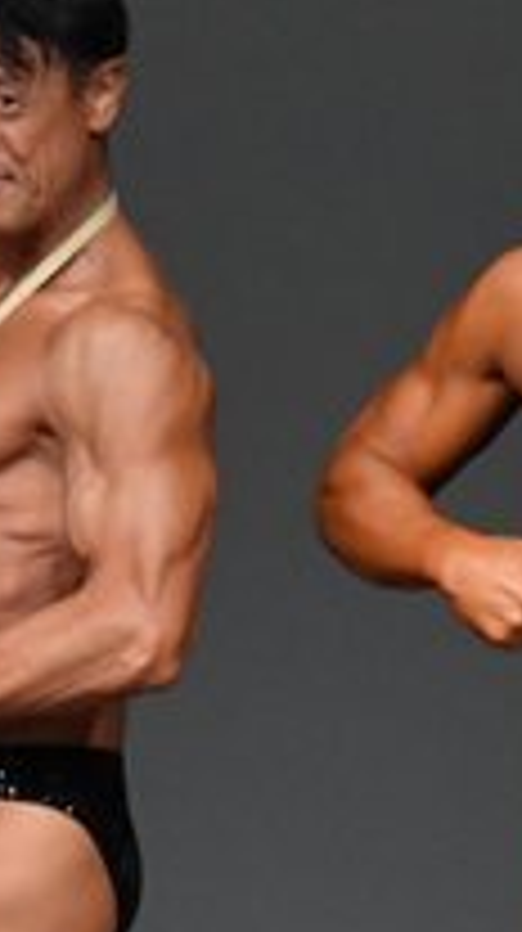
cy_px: 837
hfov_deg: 0.8
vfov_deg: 1.5
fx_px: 36350
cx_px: 16
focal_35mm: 1473
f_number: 5.6
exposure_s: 1/400
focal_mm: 250
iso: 5000
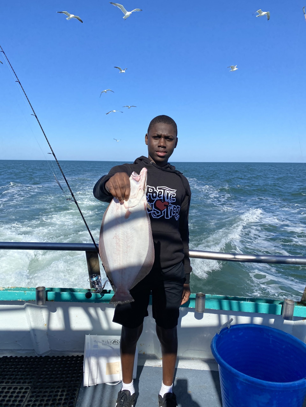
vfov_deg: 67.3
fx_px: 306
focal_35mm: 26
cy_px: 204
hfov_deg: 53.1
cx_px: 153
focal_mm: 4.25
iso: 32
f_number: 1.8
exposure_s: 1/3731
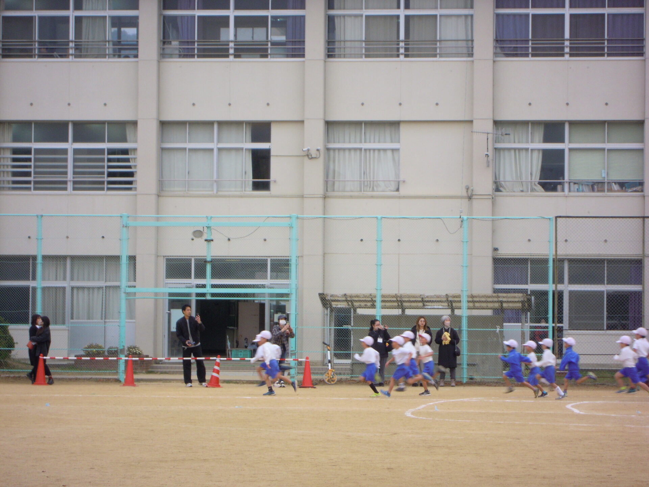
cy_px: 244
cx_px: 324
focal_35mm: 140
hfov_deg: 14.1
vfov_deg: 10.6
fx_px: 2625
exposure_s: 1/100
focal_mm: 25
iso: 160
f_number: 6.6
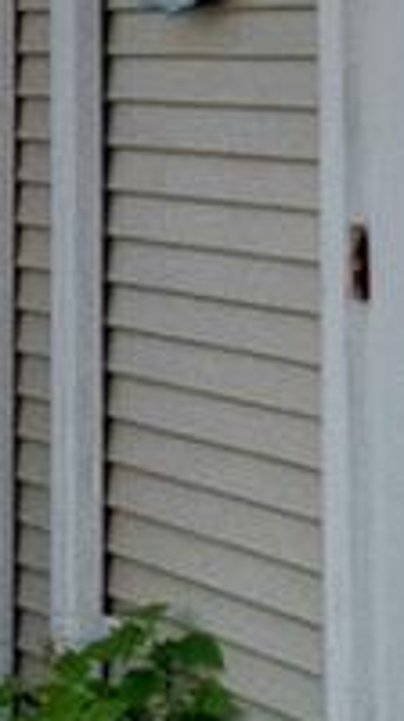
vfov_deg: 13.1
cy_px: -96
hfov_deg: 4.8
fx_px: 3077
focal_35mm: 161
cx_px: -2085
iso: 800
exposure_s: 1/4000
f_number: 9
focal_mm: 10
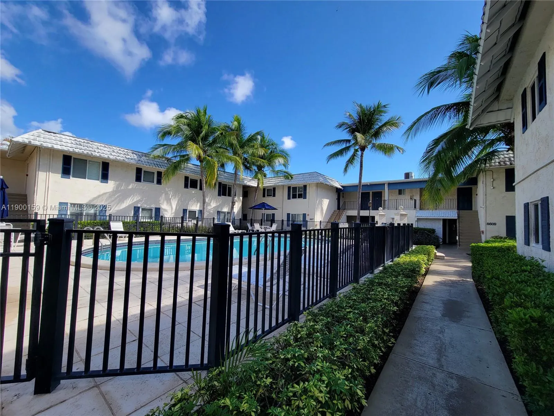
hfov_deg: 106.2
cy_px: 208
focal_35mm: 13
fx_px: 208
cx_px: 277
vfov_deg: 89.9
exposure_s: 1/771
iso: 50
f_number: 2.2
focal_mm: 2.2
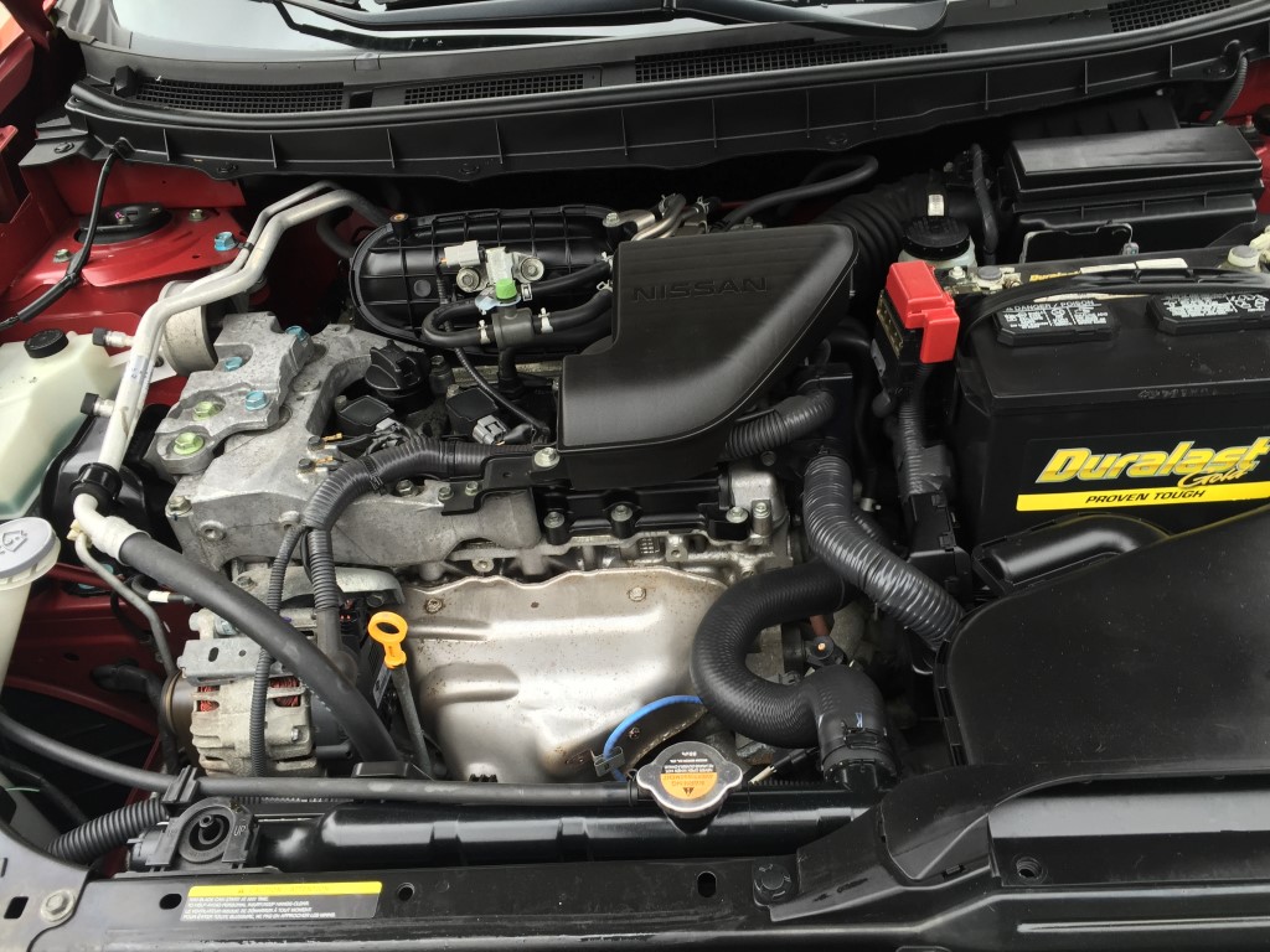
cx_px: 635
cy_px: 476
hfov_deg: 61.7
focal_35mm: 29
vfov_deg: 48.2
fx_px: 1064
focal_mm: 4.15
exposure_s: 1/60
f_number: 2.2
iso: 40
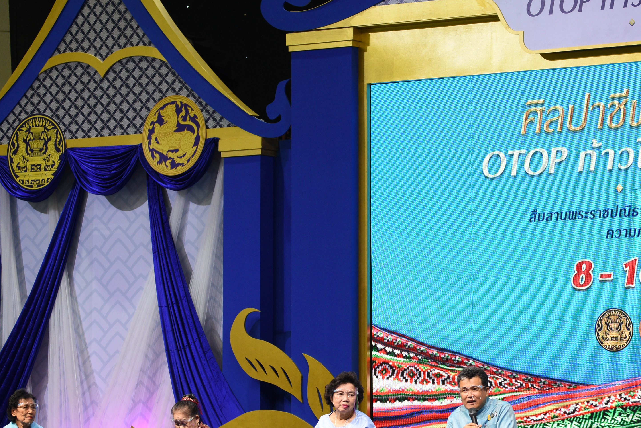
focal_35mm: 164
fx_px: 2921
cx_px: 464
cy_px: 325
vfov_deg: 8.4
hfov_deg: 12.5
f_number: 2.8
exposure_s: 1/320
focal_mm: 70
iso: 800
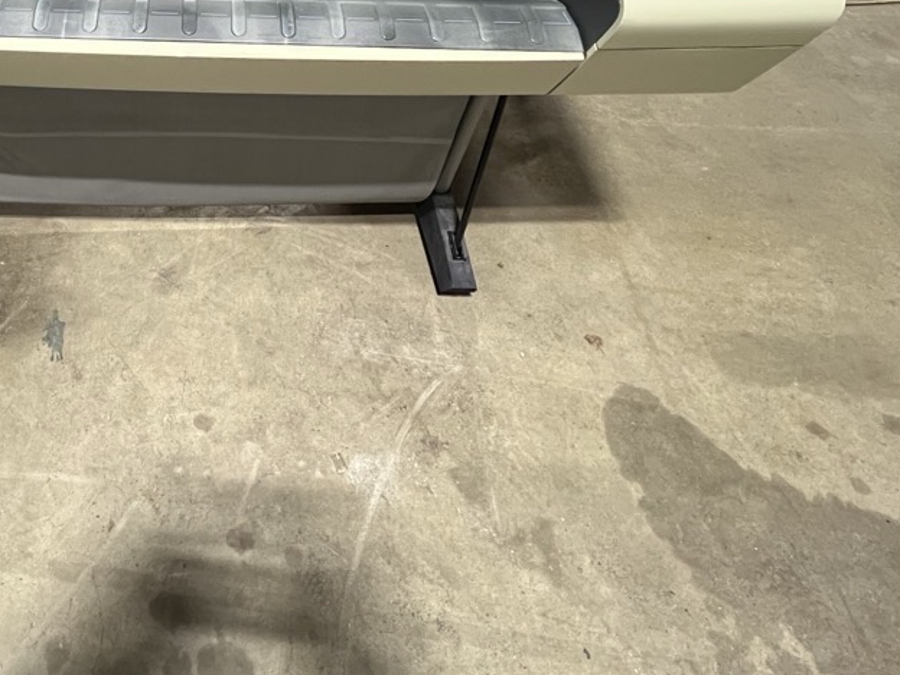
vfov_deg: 48.4
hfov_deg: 64.0
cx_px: 193
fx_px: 650
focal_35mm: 25
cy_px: 52
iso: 800
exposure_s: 1/60
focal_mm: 1.57
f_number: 1.8
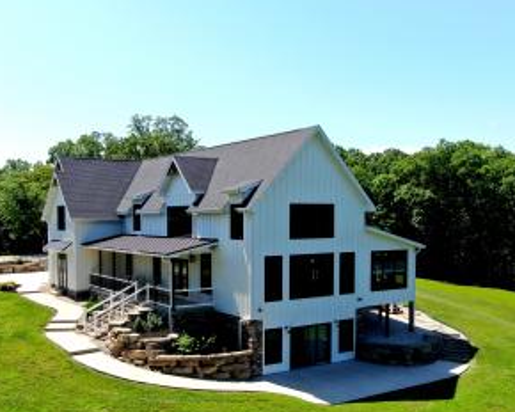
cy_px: 247
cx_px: 202
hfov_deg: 46.5
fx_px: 594
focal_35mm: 39
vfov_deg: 38.1
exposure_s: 1/833
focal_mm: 5
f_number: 3
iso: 100
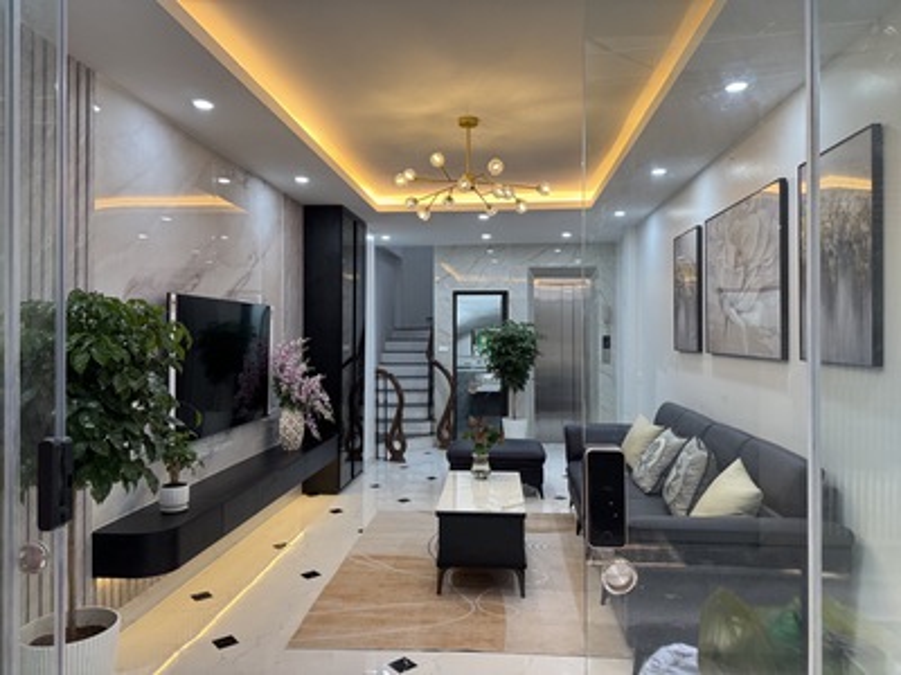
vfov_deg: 56.8
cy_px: 338
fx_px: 625
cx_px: 450
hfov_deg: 71.6
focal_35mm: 24
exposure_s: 1/100
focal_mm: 6.76
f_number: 1.78
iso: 100
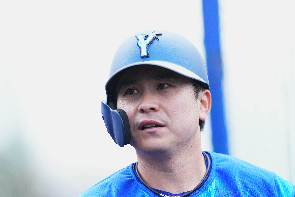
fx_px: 2458
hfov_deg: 6.9
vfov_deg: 4.6
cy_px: 98
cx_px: 148
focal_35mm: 300
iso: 1000
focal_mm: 300
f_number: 2.8
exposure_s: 1/1000
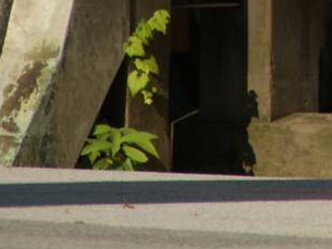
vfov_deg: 0.8
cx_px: 546
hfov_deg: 1.0
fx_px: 18124
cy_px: -228
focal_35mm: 1889
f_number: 6.3
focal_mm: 250
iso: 100
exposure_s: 1/400
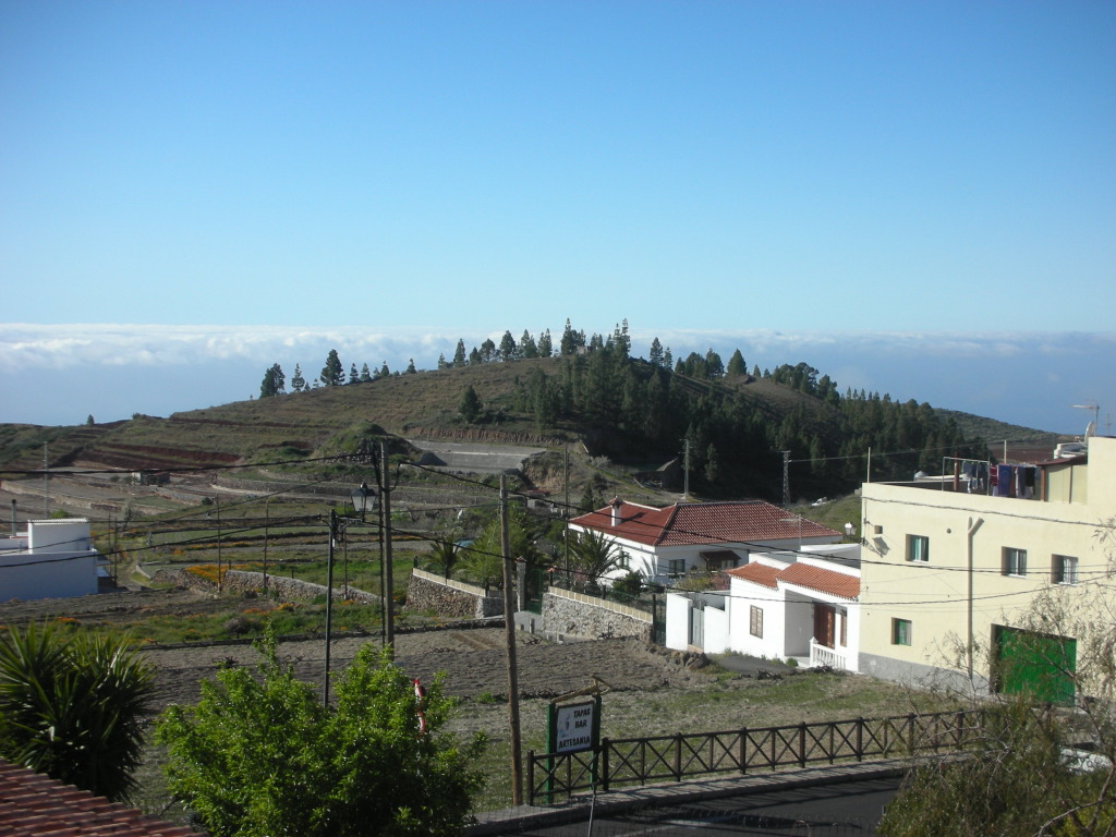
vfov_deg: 27.5
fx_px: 1709
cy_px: 418
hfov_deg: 36.2
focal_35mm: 53
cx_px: 558
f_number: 10.5
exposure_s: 1/79.8
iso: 50
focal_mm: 8.8
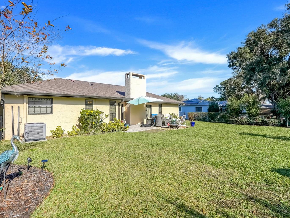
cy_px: 109
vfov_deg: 71.6
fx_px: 151
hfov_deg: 87.2
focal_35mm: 18
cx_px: 125
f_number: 9
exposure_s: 1/25
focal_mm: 16
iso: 250
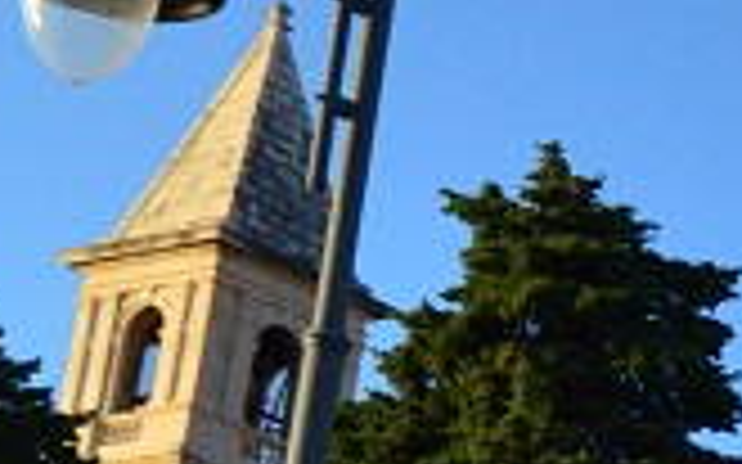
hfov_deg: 9.4
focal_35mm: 203
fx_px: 4104
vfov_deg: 6.4
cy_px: 619
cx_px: 1671
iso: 2000
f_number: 5.6
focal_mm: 22
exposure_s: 1/4000
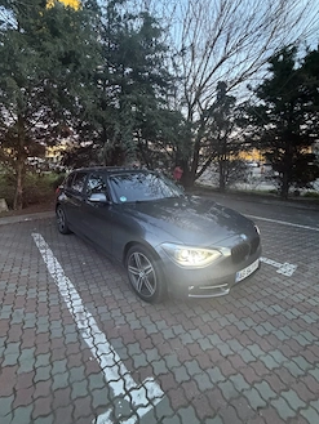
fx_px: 209
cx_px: 139
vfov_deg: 90.7
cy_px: 192
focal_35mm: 17
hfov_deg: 74.4
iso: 800
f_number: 2.2
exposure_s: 1/50
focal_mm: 2.22
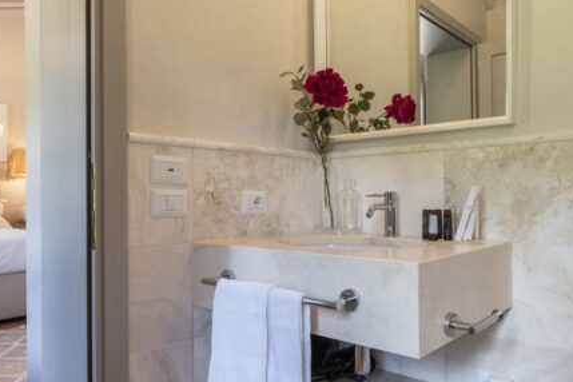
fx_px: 446
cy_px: 203
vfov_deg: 46.4
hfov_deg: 64.7
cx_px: 353
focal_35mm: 28
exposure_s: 1/6
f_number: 10
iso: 400
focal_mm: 16
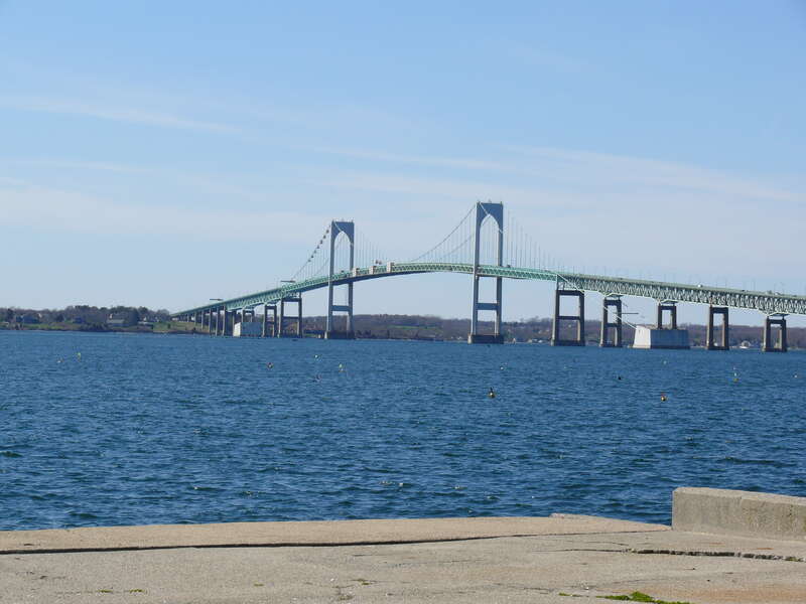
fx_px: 2794
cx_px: 403
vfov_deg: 12.3
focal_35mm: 120
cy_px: 302
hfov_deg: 16.4
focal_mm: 25.4
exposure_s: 1/500
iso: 100
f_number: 7.1
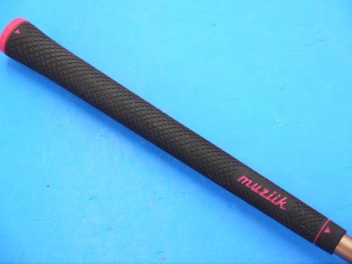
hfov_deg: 23.3
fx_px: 854
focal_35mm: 84
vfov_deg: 17.6
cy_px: 132
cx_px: 176
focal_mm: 42
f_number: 5.6
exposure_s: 1/80
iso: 800
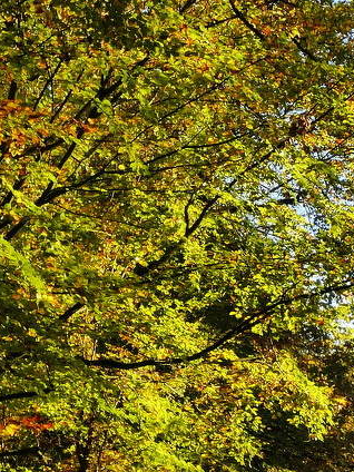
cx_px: 383
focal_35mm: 142
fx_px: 1936
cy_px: 353
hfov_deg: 10.3
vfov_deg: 13.8
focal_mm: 7.8
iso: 80
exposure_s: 1/250
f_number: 3.7
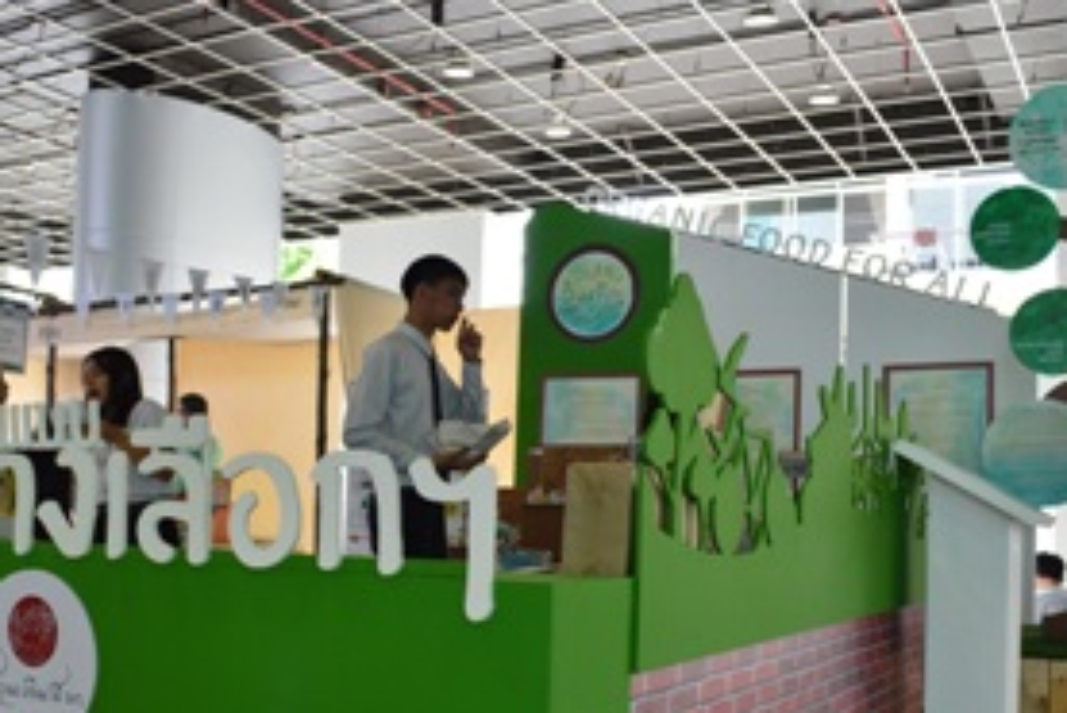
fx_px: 1216
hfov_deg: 47.0
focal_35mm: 41
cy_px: 493
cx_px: 403
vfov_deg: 32.3
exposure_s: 1/25
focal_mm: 18
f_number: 7.1
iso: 400
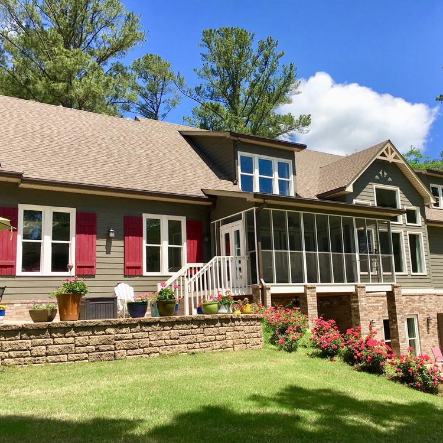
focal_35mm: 35
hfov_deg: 46.9
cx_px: 271
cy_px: 224
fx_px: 507
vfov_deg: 47.2
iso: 25
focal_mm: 4.15
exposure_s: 1/1538
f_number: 2.2
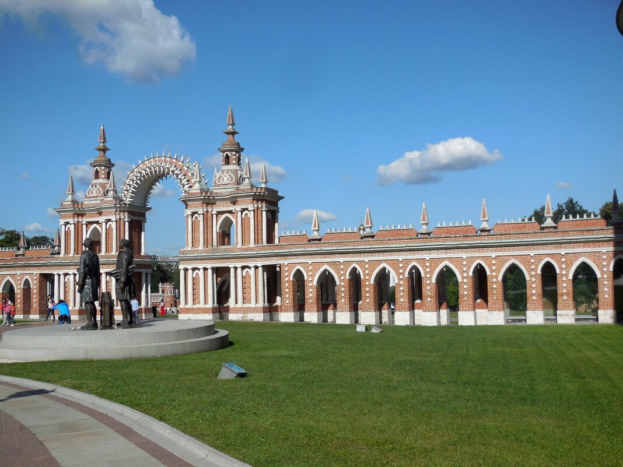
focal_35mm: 40
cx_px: 312
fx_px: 720
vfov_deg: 36.0
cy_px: 234
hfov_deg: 46.8
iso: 125
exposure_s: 1/640
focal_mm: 7.1
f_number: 7.1
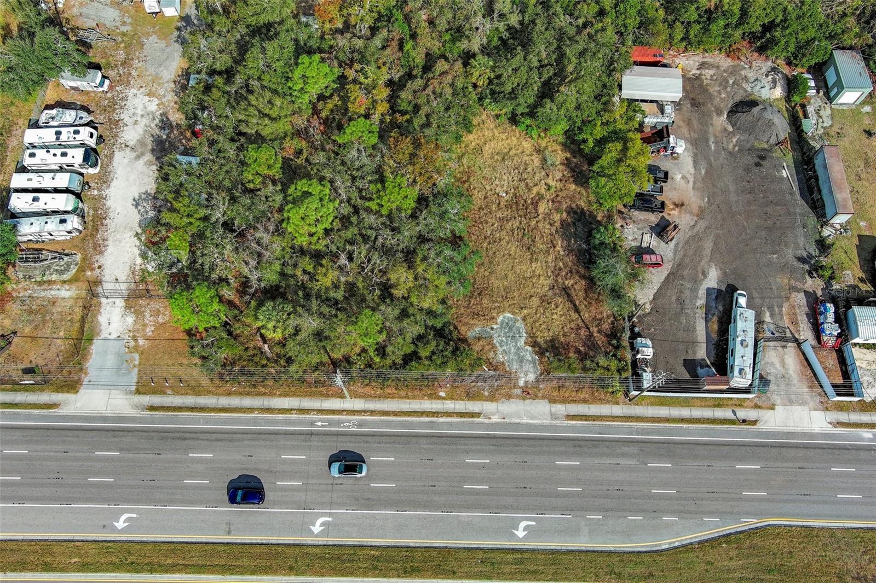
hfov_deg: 63.7
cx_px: 438
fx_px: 705
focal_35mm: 29
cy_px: 292
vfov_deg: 44.9
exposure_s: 1/1400
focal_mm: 10.57
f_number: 2.8
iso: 100
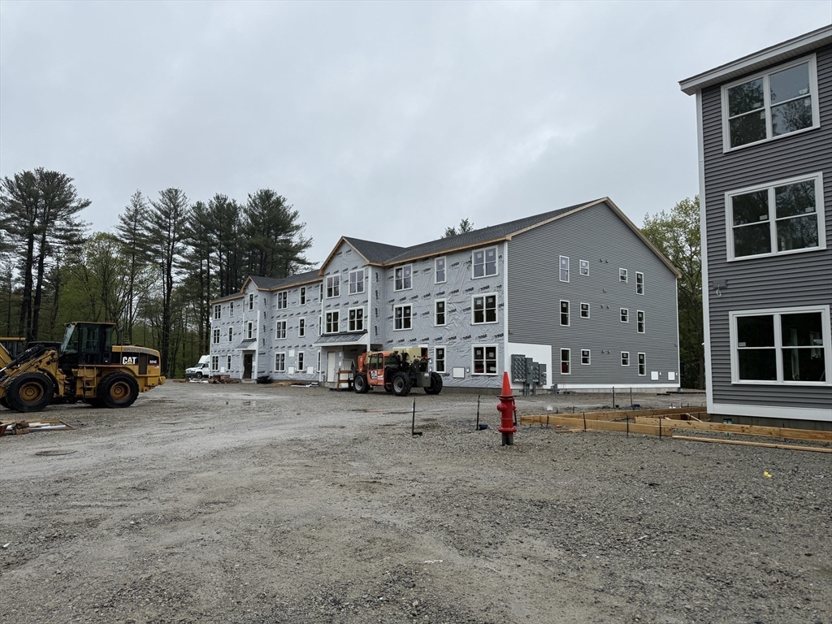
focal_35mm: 24
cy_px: 312
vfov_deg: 56.8
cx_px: 416
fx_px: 577
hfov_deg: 71.6
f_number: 1.78
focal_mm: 6.76
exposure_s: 1/5319
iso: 80
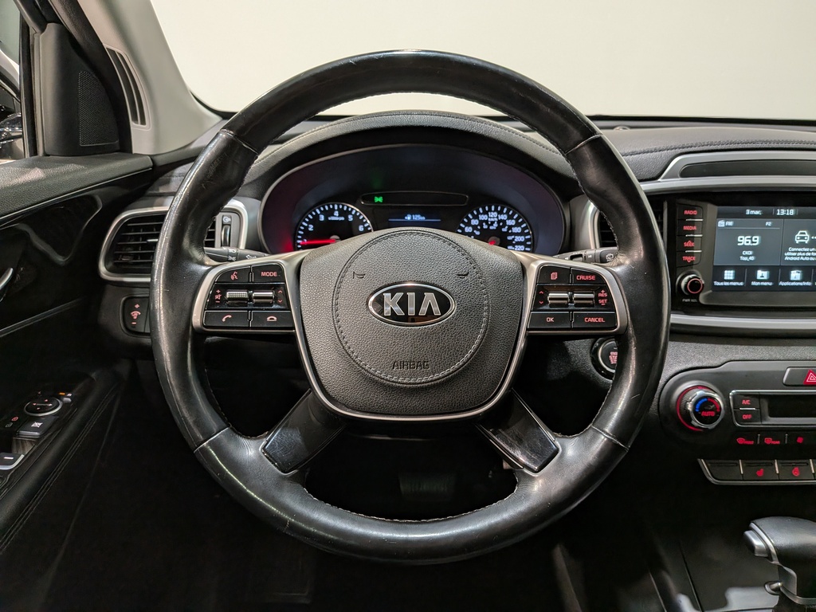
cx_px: 408
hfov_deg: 71.6
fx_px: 566
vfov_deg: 56.8
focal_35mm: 24
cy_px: 306
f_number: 1.7
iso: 173
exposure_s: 1/100
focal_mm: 4.53
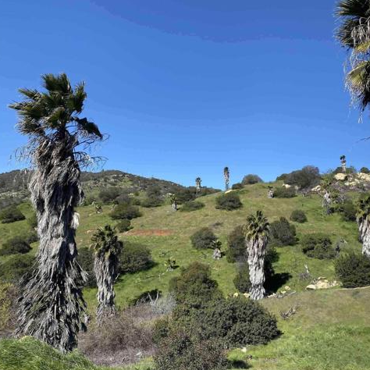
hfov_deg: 51.8
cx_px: 240
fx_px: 375
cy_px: 186
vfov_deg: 52.5
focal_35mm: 31
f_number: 1.8
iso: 32
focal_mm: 4.25
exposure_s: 1/2358
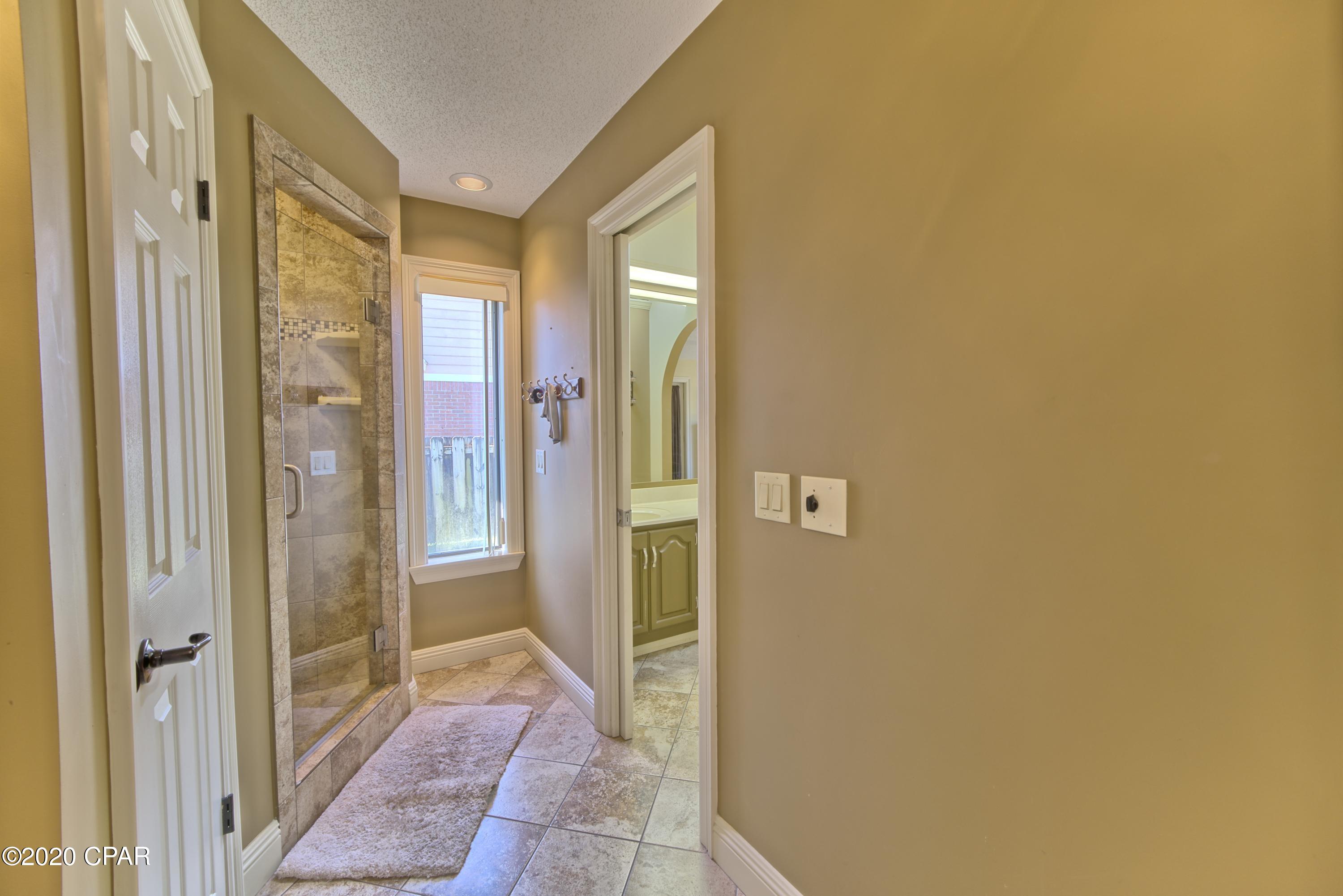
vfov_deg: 81.2
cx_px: 672
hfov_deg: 104.2
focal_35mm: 14
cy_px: 448
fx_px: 522
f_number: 18
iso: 200
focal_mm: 14
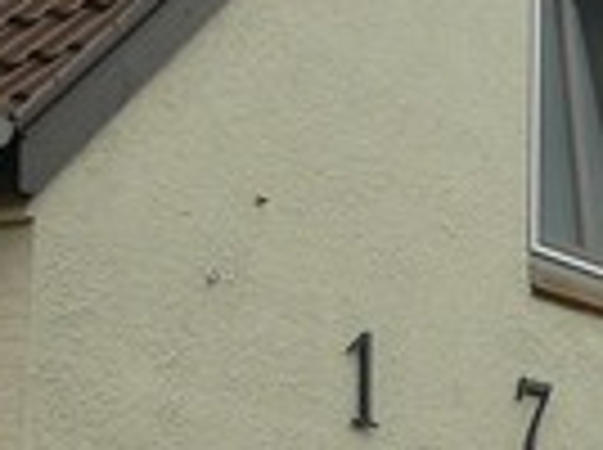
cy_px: 860
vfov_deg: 7.3
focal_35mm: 196
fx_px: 3408
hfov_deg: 9.9
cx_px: 760
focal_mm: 7.4
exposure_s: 1/100
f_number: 3.2
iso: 100
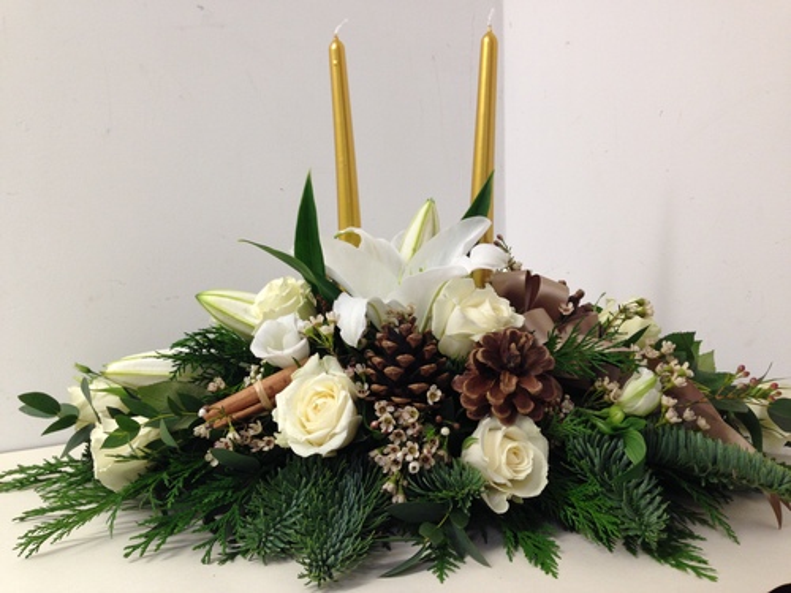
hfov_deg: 55.4
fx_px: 754
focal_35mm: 33
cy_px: 296
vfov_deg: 42.9
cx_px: 396
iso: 125
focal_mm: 4.12
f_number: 2.4
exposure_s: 1/20
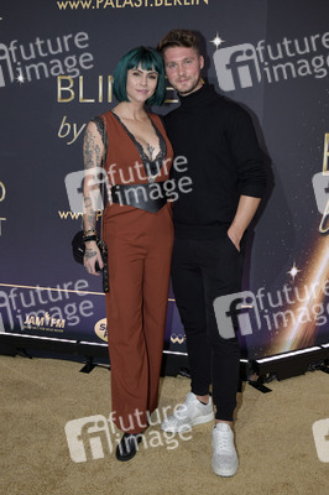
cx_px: 164
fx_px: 522
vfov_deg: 50.7
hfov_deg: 35.0
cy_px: 248
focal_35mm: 38
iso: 1250
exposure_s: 1/250
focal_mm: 38
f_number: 6.3
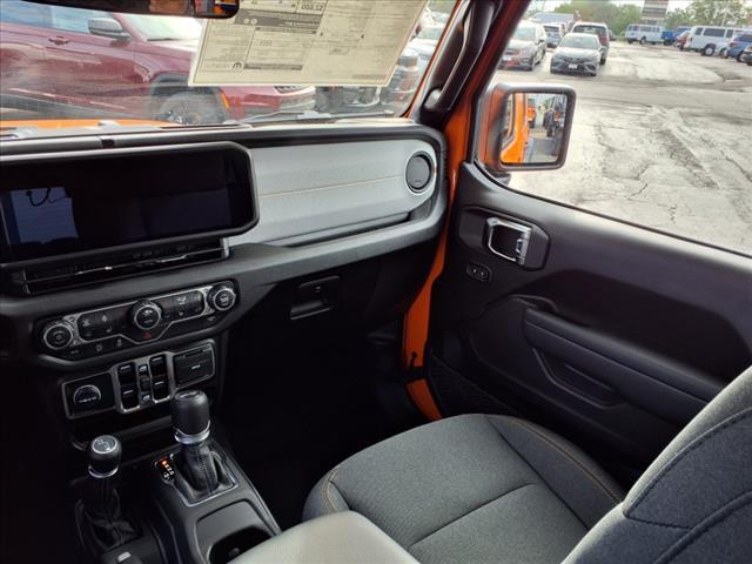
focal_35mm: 27
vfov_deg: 51.4
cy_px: 282
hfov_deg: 65.3
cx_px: 376
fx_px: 587
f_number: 1.9
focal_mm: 3.58
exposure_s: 1/120
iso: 40
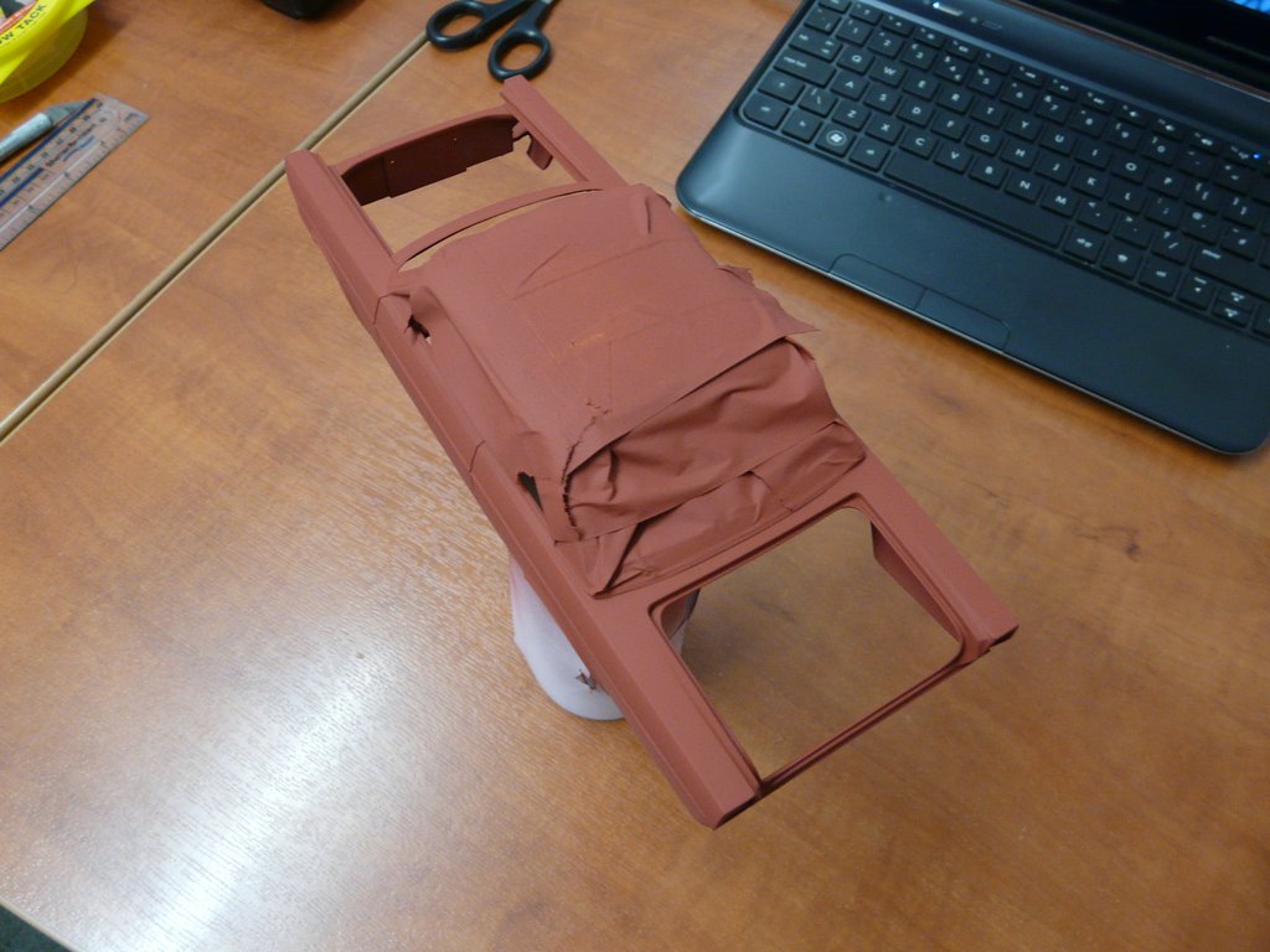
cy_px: 476
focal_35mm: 28
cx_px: 635
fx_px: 1027
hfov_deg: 63.4
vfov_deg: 49.7
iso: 200
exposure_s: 1/15
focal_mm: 4.6
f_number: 2.8
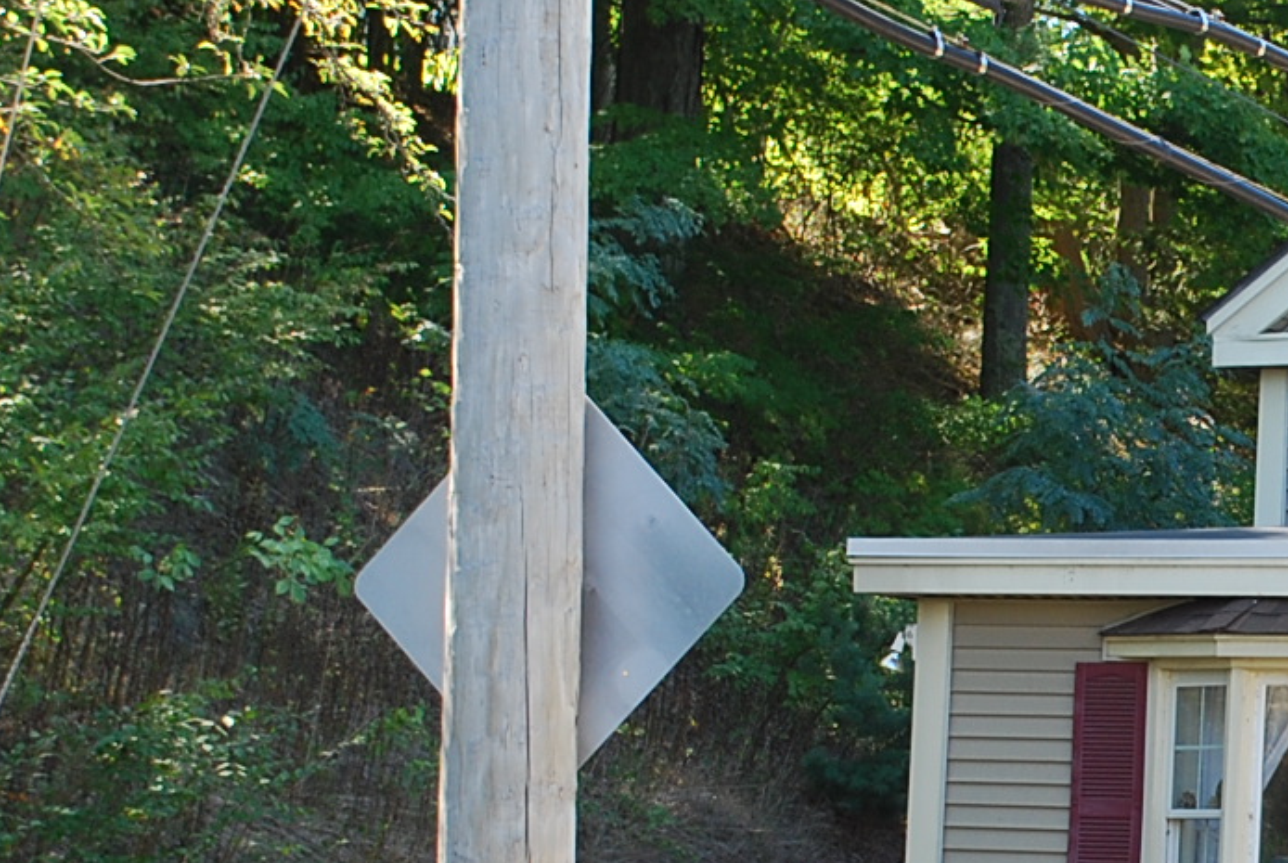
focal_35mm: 146
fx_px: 5245
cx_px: 1657
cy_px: 755
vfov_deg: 9.4
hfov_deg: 13.5
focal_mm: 35
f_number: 5
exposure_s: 1/100
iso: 200
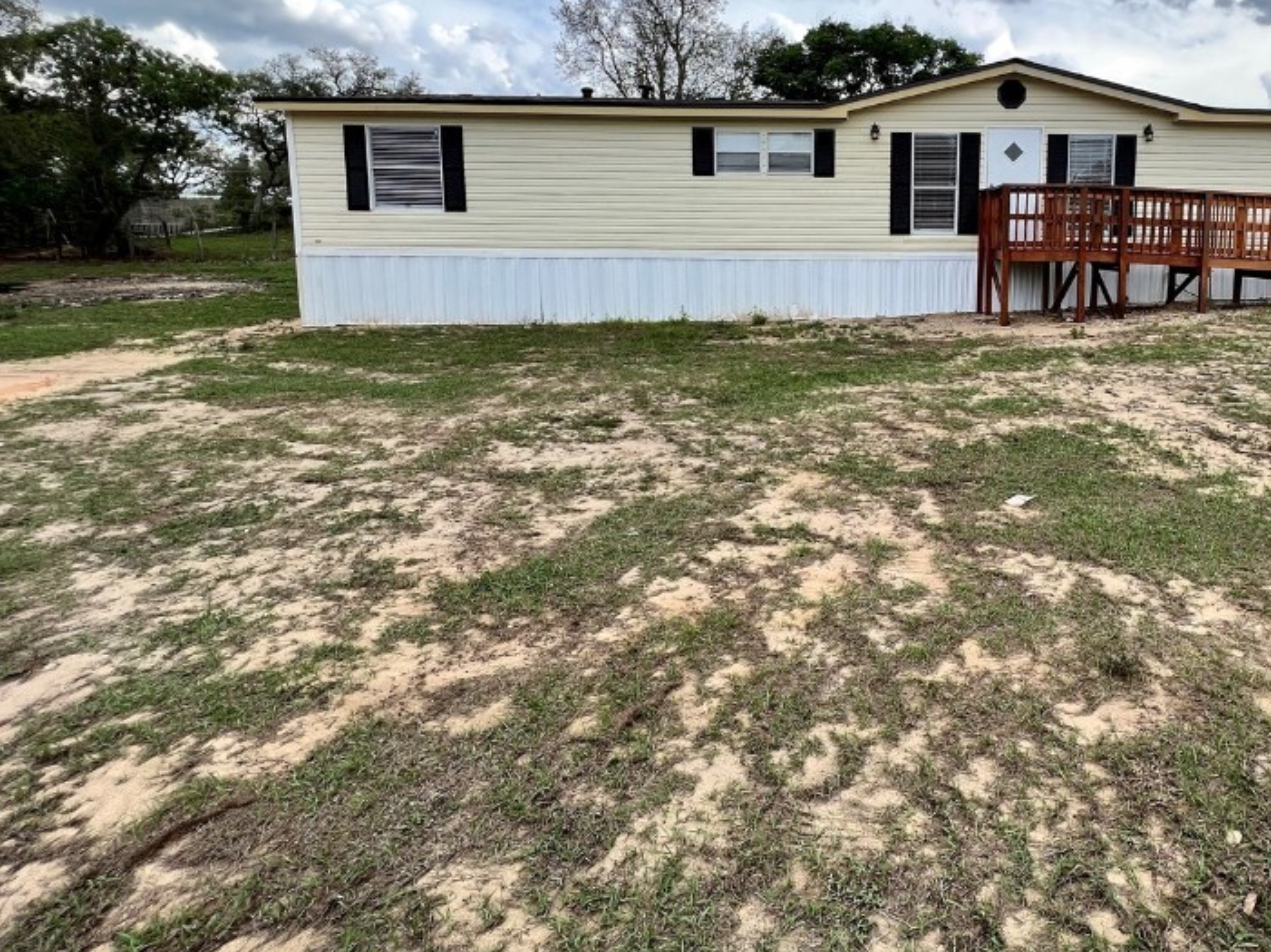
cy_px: 330
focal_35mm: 19
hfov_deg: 81.1
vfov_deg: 67.1
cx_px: 874
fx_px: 697
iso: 32
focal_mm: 1.57
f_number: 1.8
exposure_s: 1/821
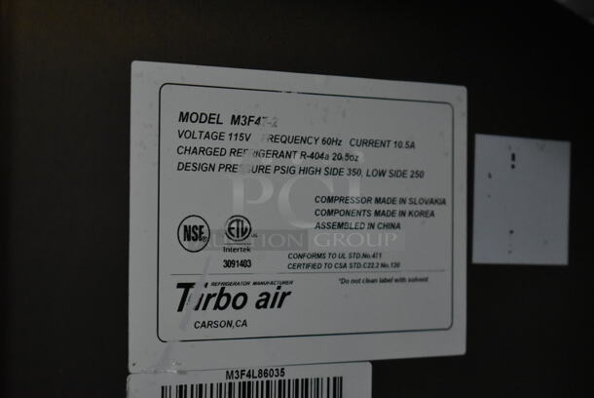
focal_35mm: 82
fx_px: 1363
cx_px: 297
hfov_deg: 24.6
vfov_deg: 16.6
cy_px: 199
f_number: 5.6
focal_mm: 55
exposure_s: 1/100
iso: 4000
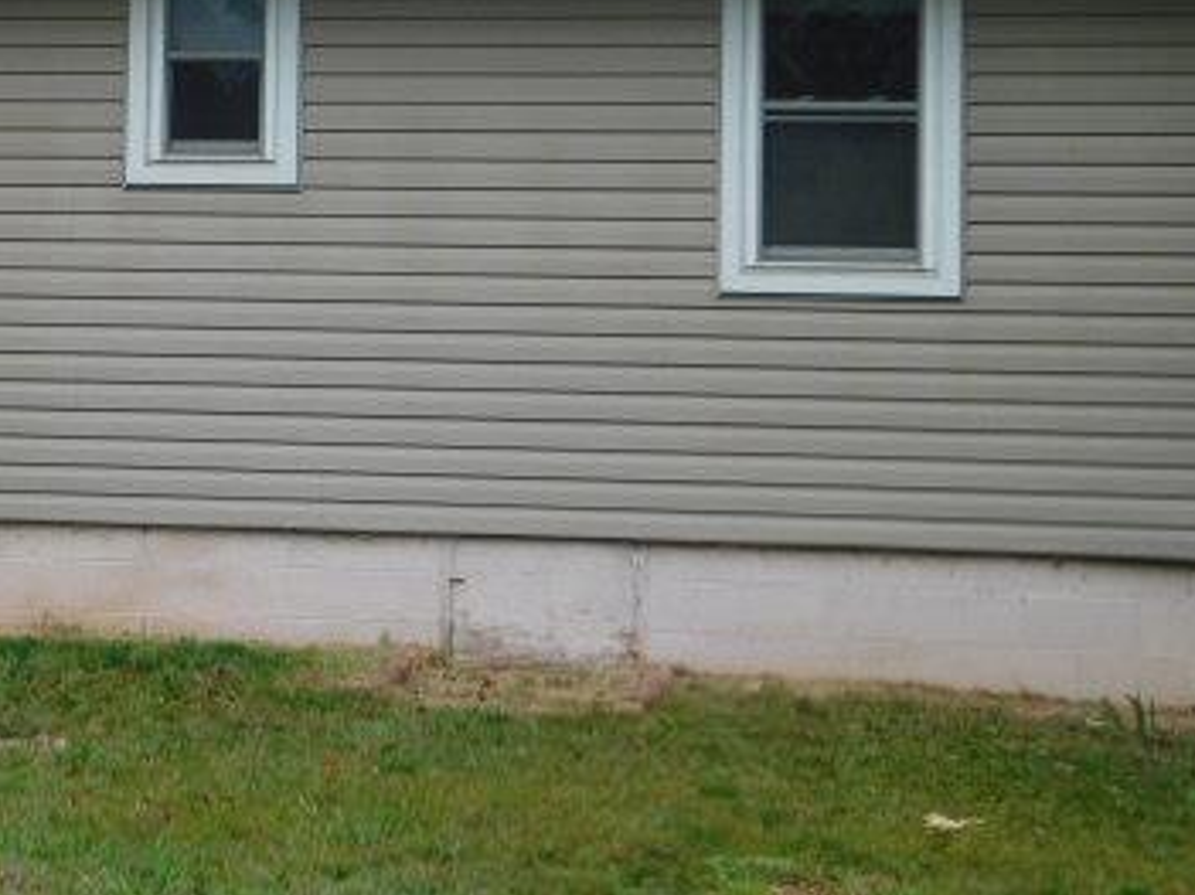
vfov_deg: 17.8
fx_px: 2830
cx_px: 214
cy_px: 191
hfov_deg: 23.4
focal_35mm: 82
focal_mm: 8
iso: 125
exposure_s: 1/200
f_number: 3.7
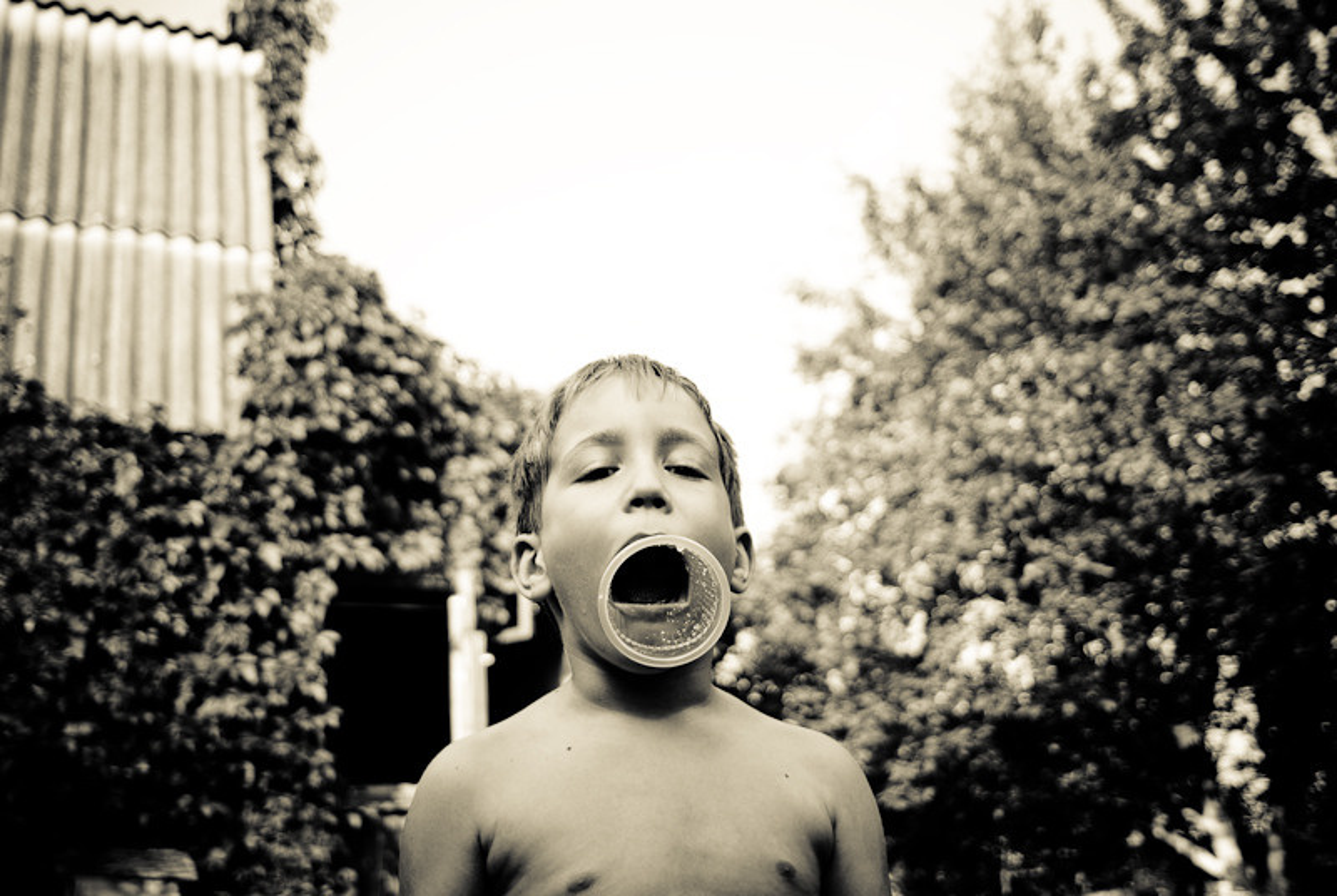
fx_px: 1339
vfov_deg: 37.0
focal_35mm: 36
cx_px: 668
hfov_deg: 53.1
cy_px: 448
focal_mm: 24
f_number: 2.8
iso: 100
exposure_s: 1/400
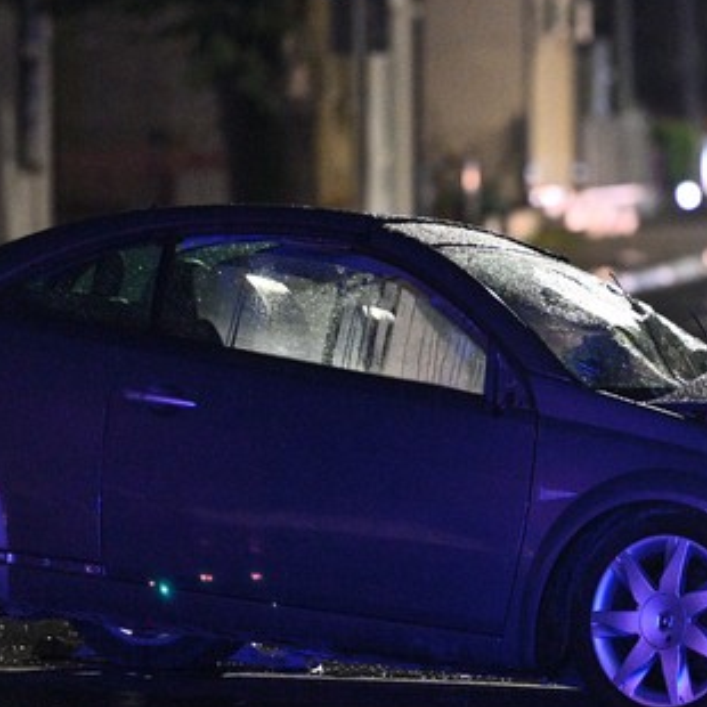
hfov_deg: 4.0
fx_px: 10121
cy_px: 358
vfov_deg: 4.0
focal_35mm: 438
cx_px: 577
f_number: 2.8
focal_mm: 200
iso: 5000
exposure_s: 1/80
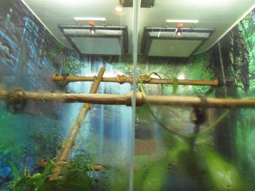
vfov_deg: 56.8
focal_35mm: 24
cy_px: 96
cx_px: 128
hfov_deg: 71.6
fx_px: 177
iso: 500
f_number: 2.9
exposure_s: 1/8
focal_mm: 4.3
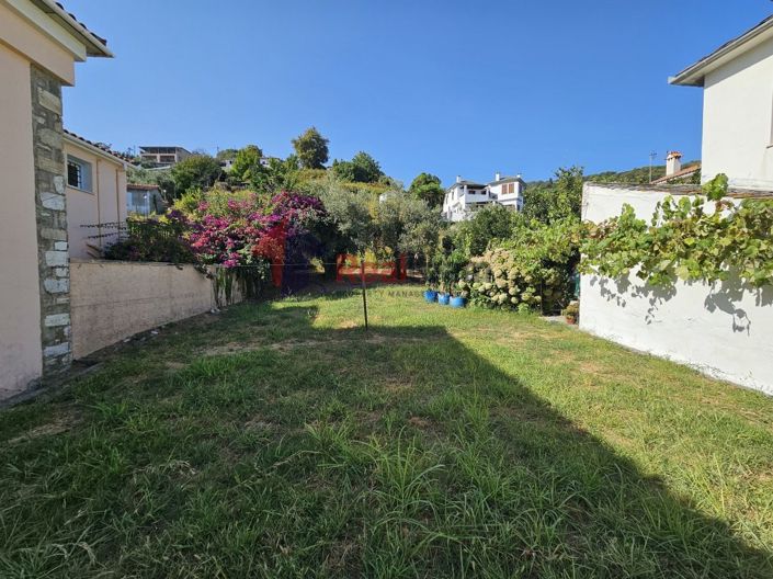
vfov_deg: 89.9
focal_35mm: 13
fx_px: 290
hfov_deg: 106.2
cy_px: 290
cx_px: 386
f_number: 2.2
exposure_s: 1/2265
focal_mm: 2.2
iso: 50
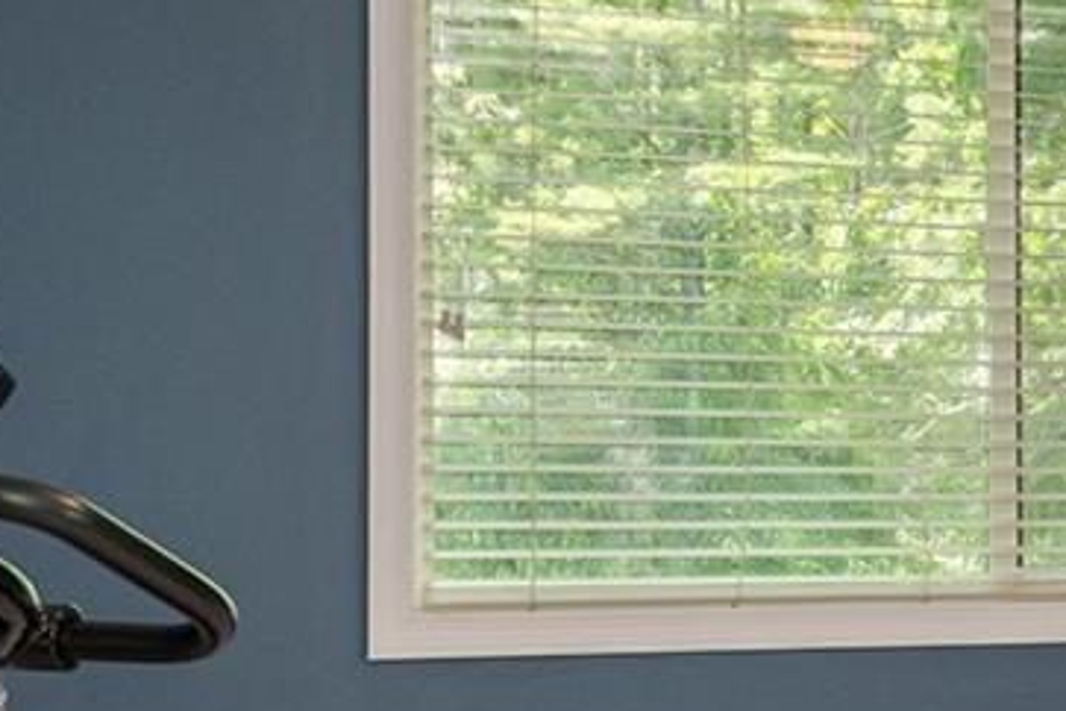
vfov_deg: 14.2
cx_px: 1976
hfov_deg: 17.1
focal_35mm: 96
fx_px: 2842
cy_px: 546
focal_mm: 17
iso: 320
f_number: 7.1
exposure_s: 1/25
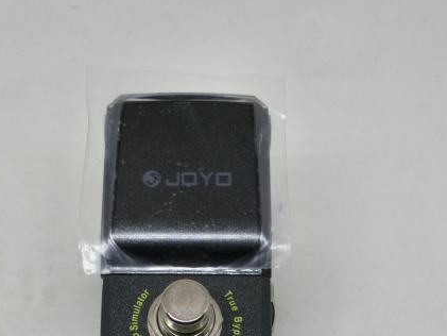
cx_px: 177
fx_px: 1020
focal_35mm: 79
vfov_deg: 18.6
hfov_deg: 24.7
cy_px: 252
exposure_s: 1/125
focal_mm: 9.3
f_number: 4.7
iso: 125
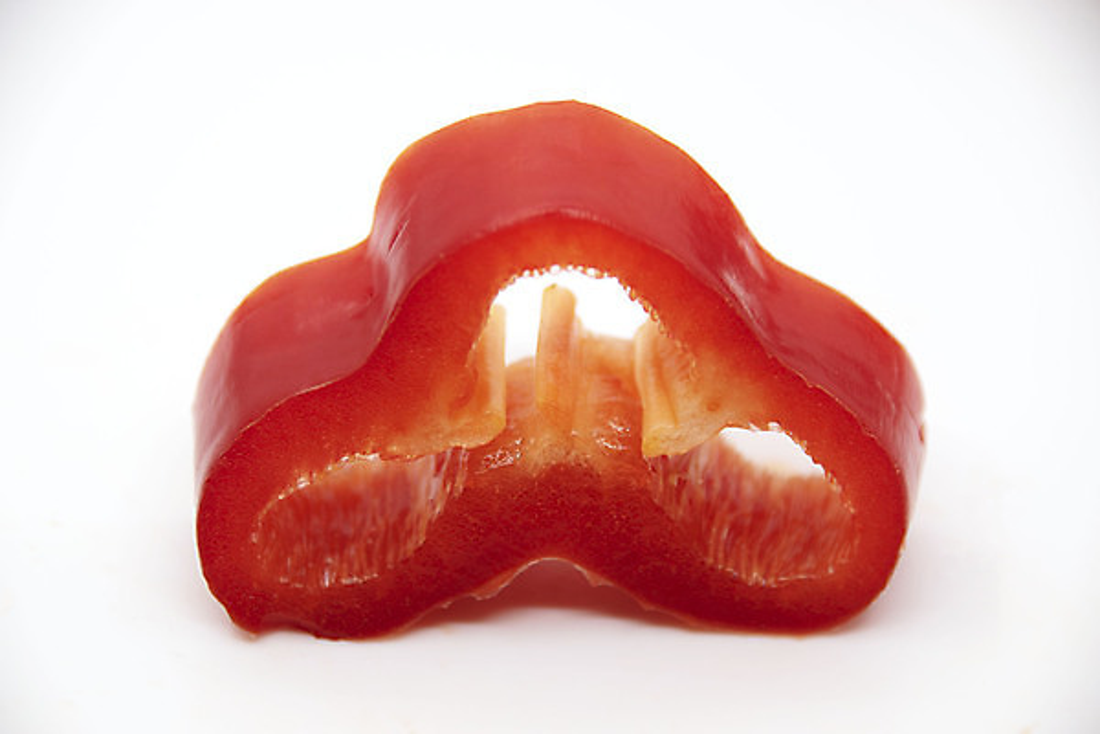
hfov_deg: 6.5
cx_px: 550
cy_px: 367
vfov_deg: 4.4
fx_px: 9624
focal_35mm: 315
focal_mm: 210
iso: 100
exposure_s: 1/25
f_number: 8
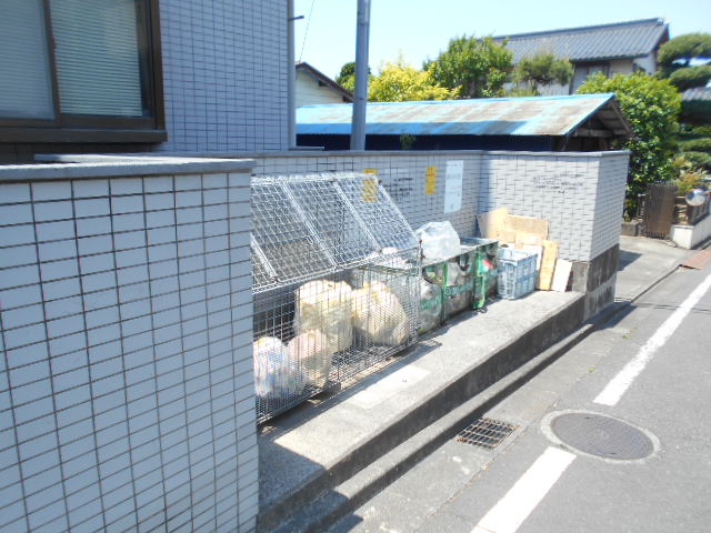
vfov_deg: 53.1
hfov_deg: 67.3
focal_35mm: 26
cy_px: 266
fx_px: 534
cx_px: 356
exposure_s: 1/400
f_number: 3.2
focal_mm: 4.6
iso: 80
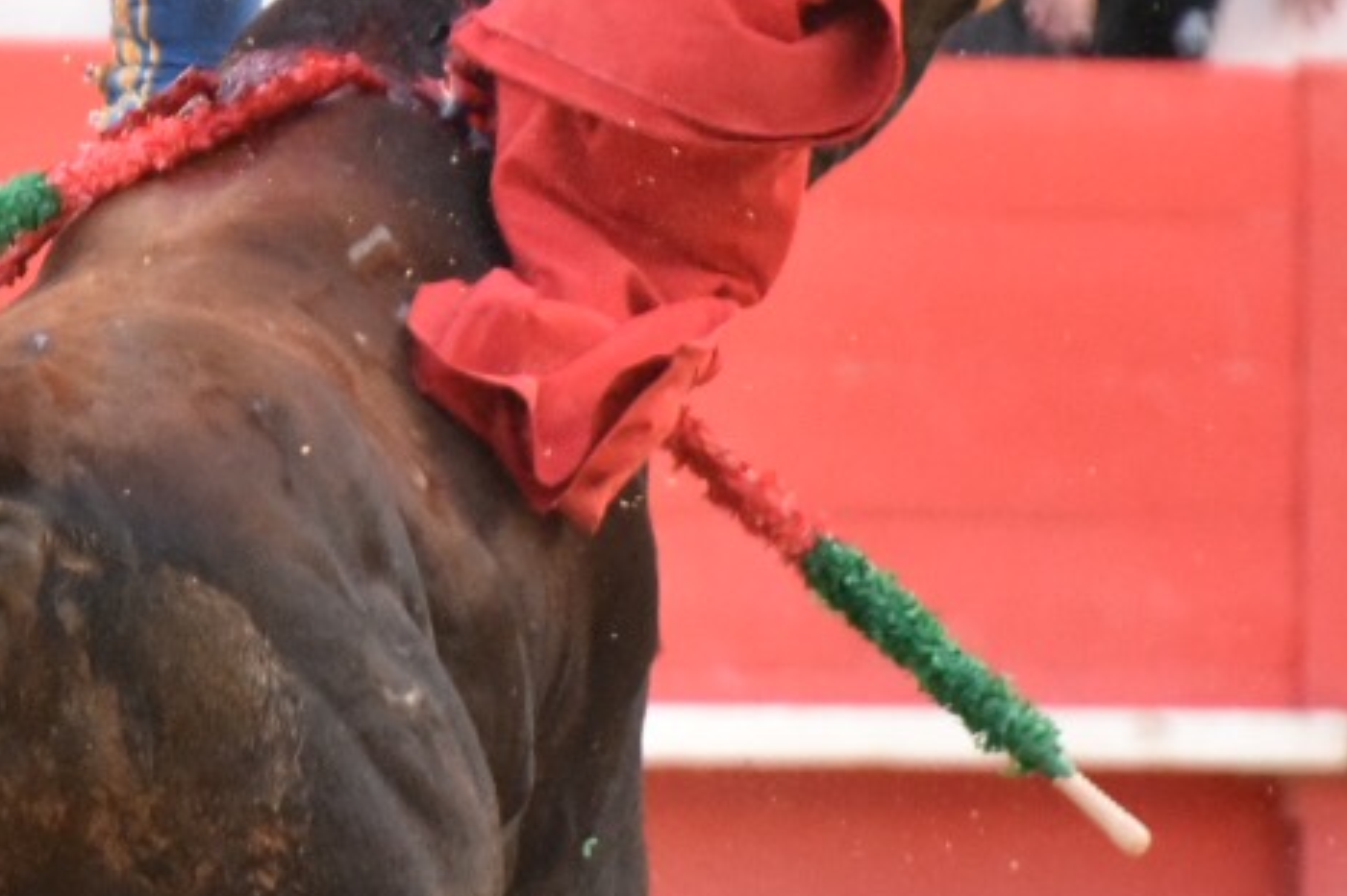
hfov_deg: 2.4
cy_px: 29
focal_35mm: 867
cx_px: 66
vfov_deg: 1.6
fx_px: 32427
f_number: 5.6
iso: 8000
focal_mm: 250
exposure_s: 1/640
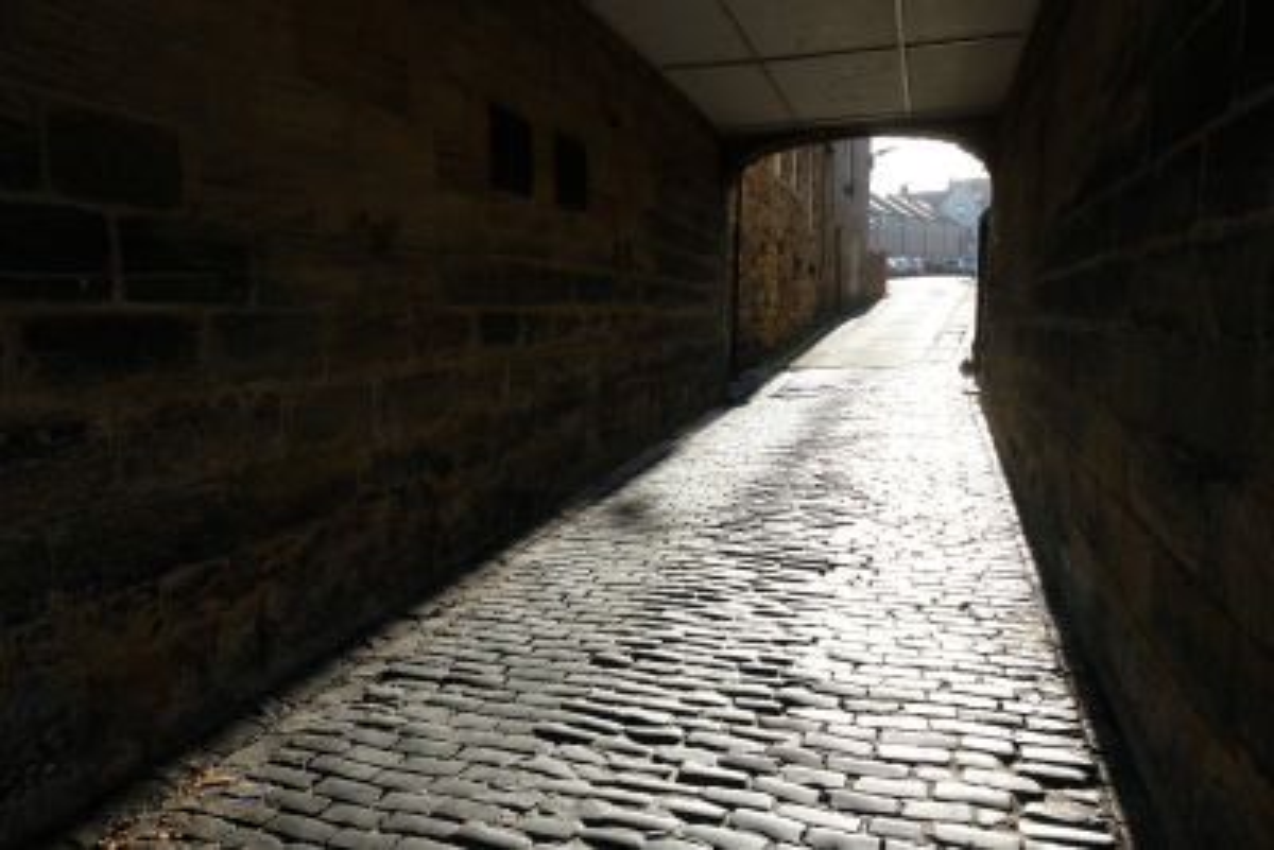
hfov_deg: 73.7
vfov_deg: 53.2
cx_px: 637
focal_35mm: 24
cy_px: 425
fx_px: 850
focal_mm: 16
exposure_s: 1/250
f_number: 5.6
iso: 200
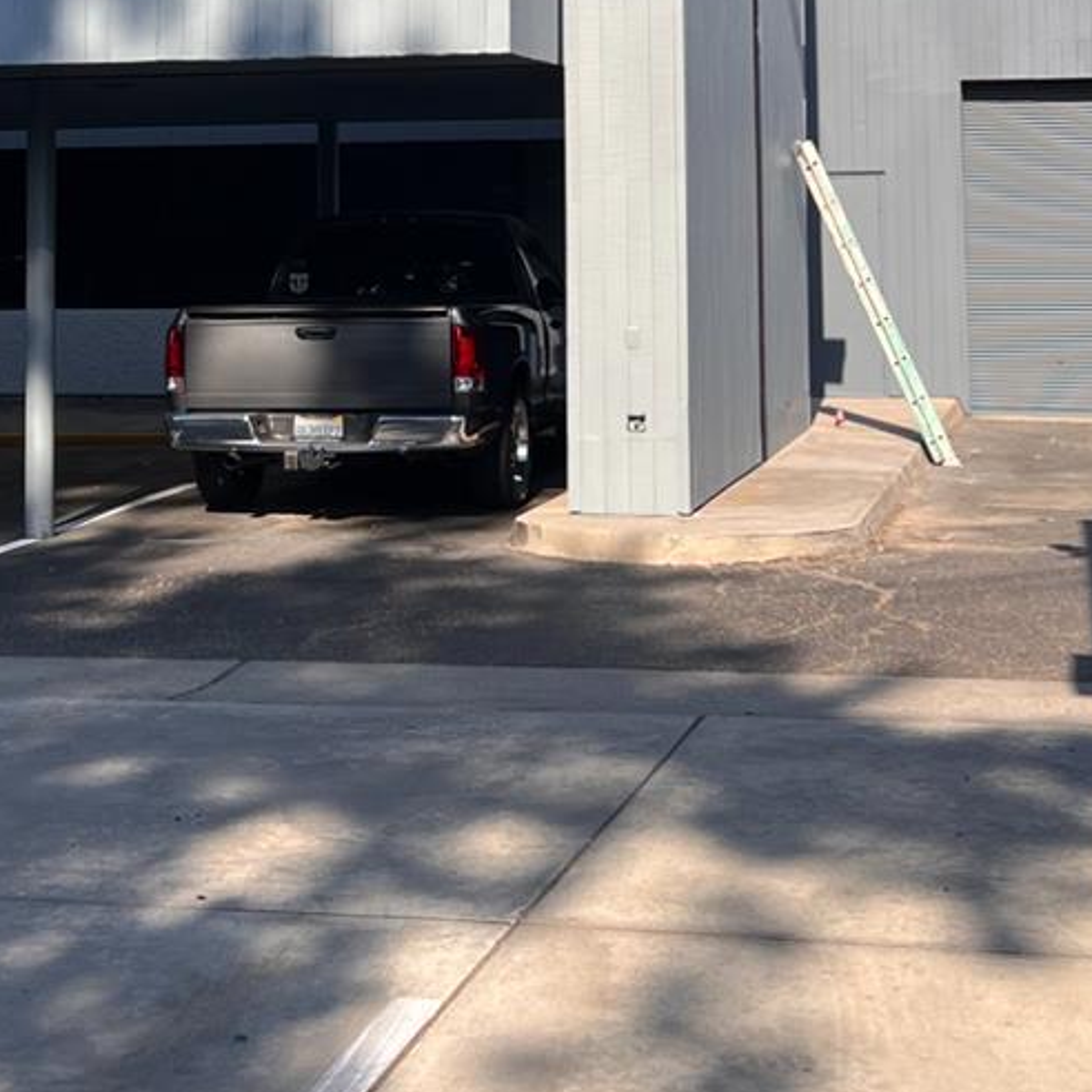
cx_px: 445
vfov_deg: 24.0
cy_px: 109
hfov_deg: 24.6
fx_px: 2498
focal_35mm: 70
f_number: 1.5
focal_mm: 5.7
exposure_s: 1/2457
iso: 50
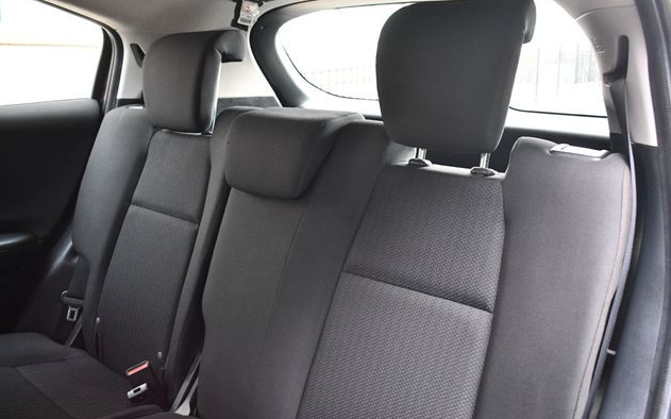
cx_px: 333
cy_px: 208
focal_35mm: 31
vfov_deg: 40.6
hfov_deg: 61.2
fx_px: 567
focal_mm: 20
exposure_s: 1/125
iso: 2000
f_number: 3.8
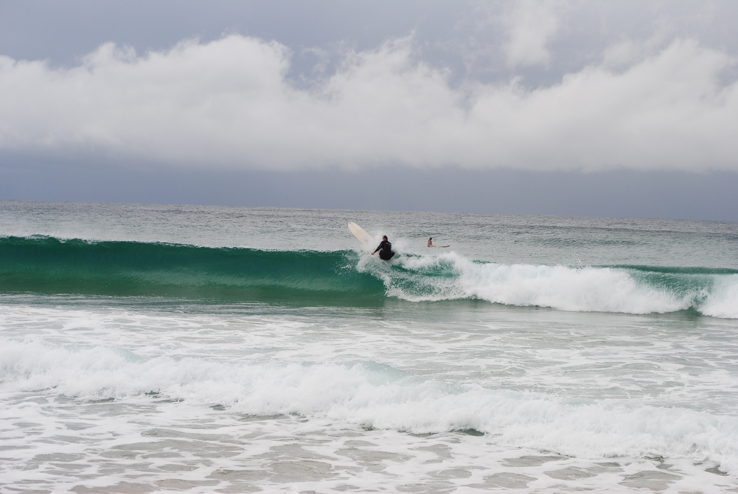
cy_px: 247
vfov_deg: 16.6
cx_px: 369
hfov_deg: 24.6
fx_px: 1693
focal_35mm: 82
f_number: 10
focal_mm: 55
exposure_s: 1/250
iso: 100
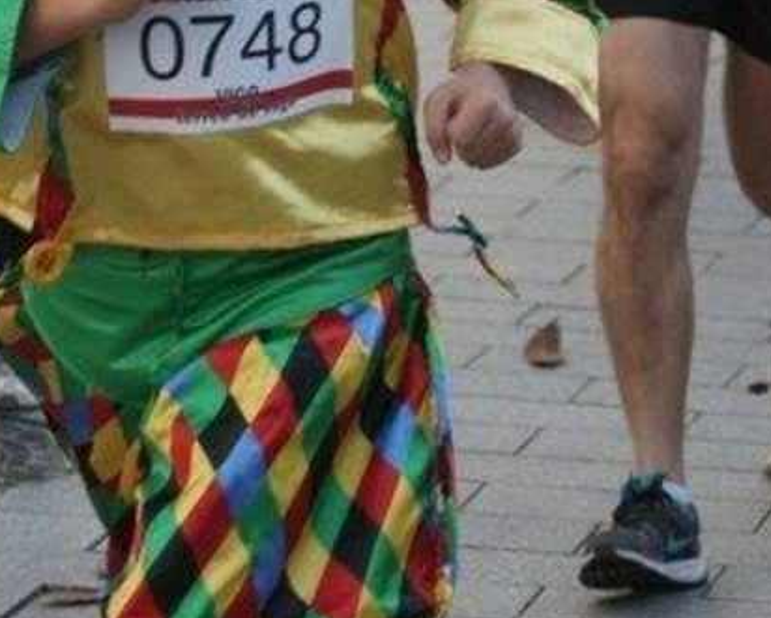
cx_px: 303
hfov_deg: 7.6
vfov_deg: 6.0
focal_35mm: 255
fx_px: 5822
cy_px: -143
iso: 400
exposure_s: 1/500
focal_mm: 70
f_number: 4
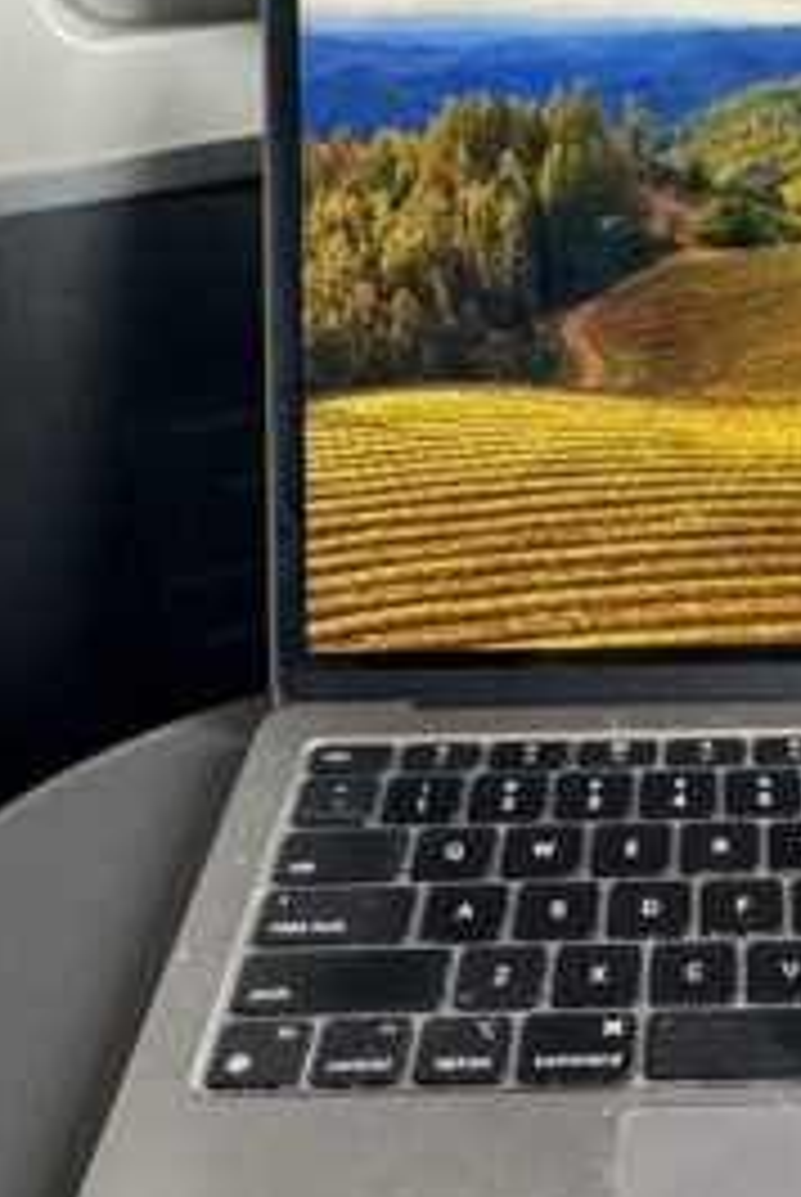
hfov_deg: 23.2
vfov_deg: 35.5
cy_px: 504
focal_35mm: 56
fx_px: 1864
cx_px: 819
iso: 320
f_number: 2.2
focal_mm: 2.22
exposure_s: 1/91
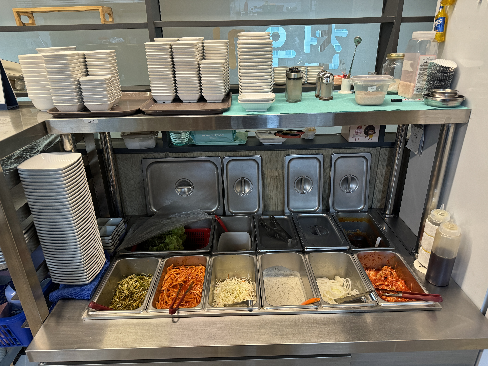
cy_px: 183
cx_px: 244
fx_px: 338
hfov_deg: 71.6
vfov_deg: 56.8
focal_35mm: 24
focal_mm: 6.76
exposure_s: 1/60
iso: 320
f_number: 1.78
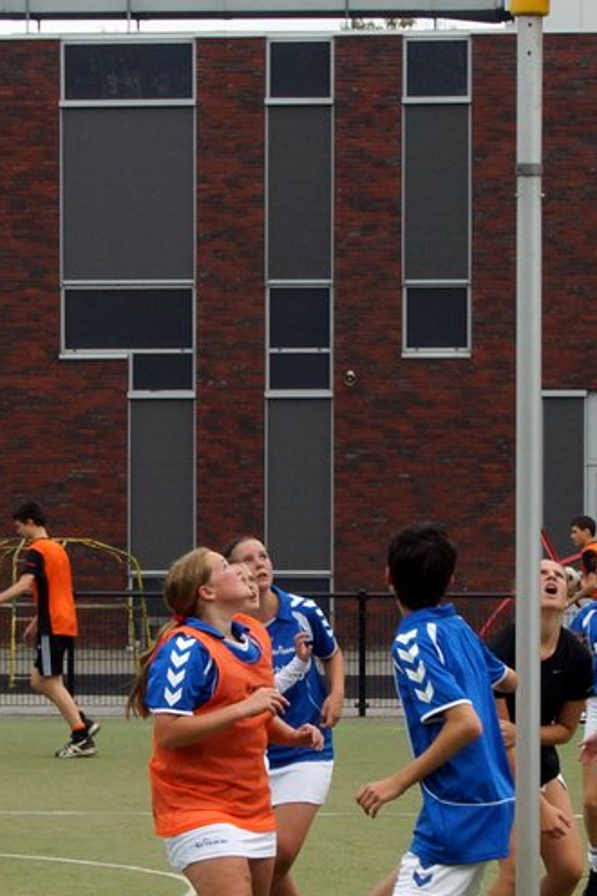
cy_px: 545
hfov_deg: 14.6
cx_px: 446
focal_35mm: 93
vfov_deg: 21.9
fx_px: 2313
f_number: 9
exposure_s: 1/500
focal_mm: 30
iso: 400
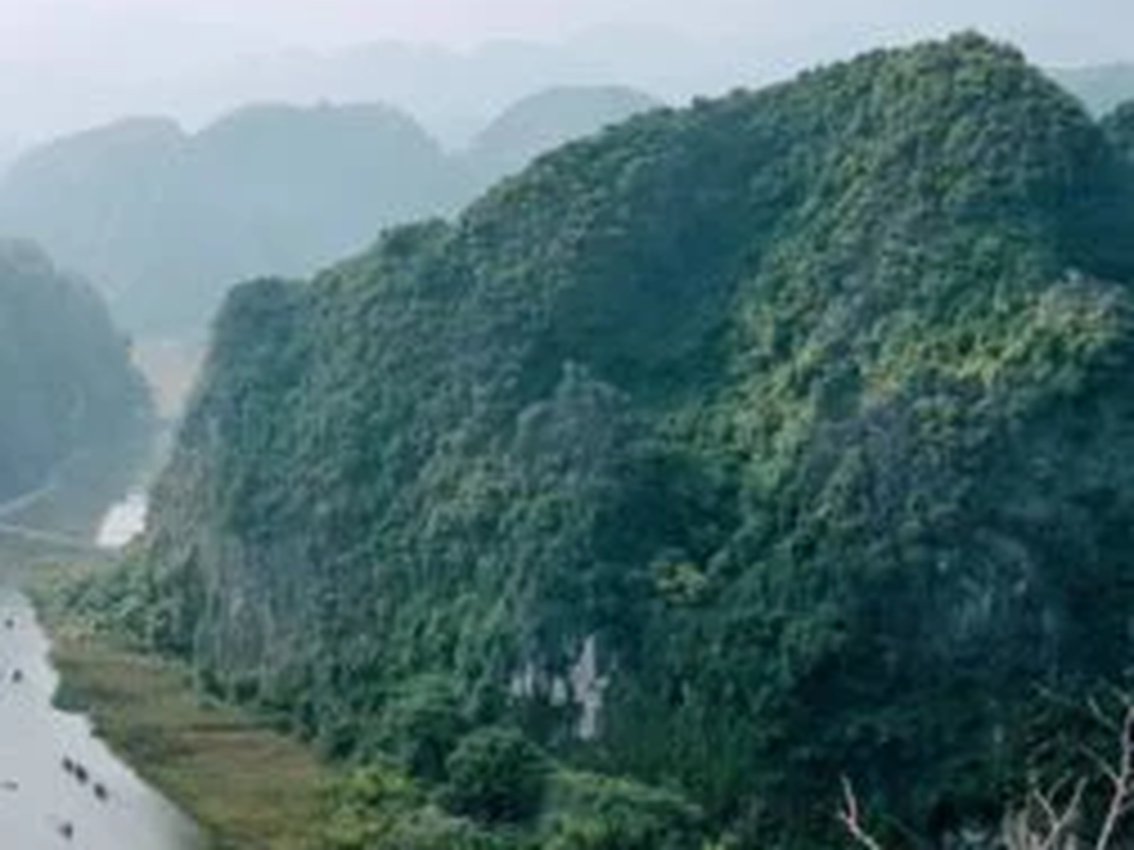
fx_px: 2031
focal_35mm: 62
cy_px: 351
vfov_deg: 23.6
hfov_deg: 29.4
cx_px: 36
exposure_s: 1/2856
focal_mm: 4.3
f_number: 1.7
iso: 40
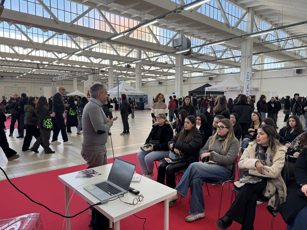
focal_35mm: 24
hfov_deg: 71.6
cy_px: 115
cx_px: 154
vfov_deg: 56.8
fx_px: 213
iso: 80
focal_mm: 6.76
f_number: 1.78
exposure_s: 1/166
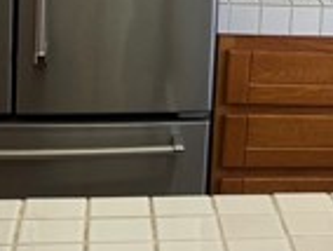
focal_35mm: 117
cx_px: 392
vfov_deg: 12.5
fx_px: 1127
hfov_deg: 16.2
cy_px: -14
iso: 64
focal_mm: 5.1
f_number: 1.6
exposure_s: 1/120
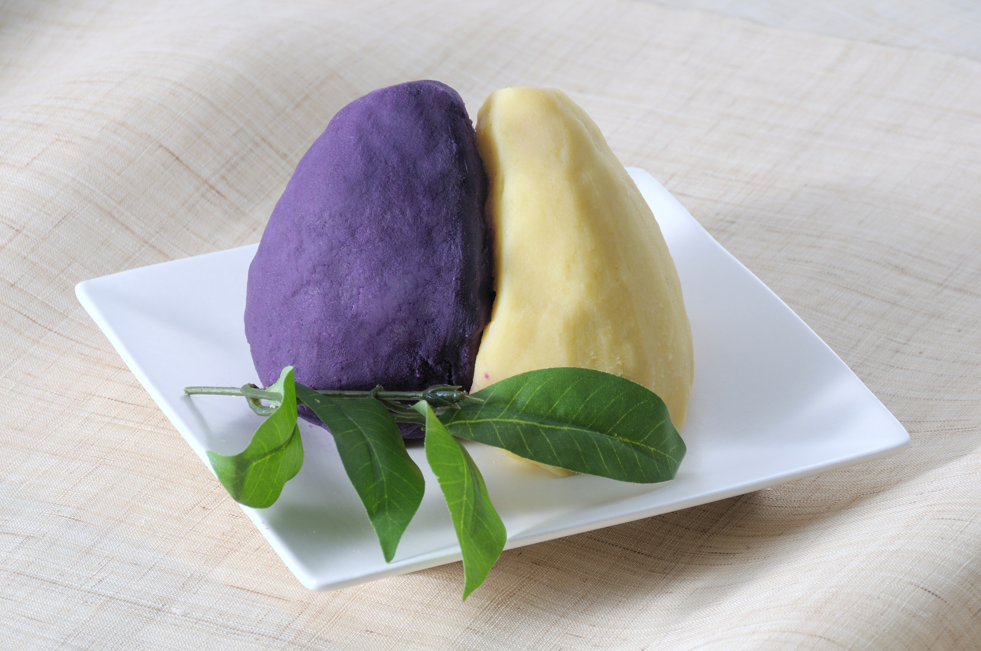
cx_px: 490
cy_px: 326
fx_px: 8165
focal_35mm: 300
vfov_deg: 4.6
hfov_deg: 6.9
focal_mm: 200
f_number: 11
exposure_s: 1/80
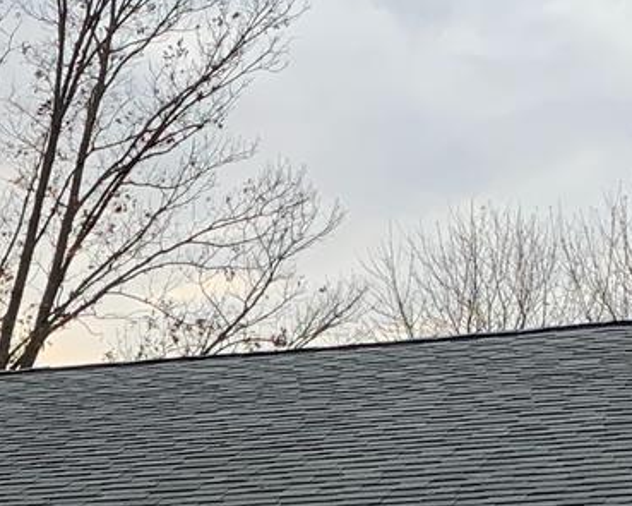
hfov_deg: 12.9
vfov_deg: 10.3
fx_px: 2637
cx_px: -334
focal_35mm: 141
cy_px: 892
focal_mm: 4.25
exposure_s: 1/121
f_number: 1.8
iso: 64
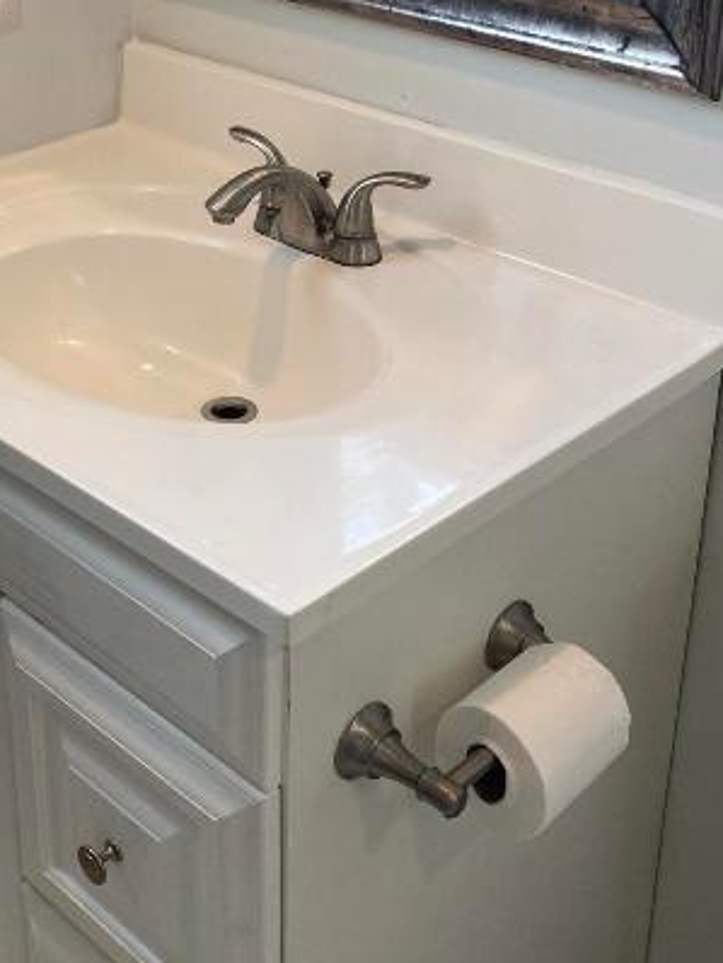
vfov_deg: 34.5
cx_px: 225
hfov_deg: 26.9
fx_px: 1502
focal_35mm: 54
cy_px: 208
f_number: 1.8
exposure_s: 1/120
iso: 80
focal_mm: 3.99
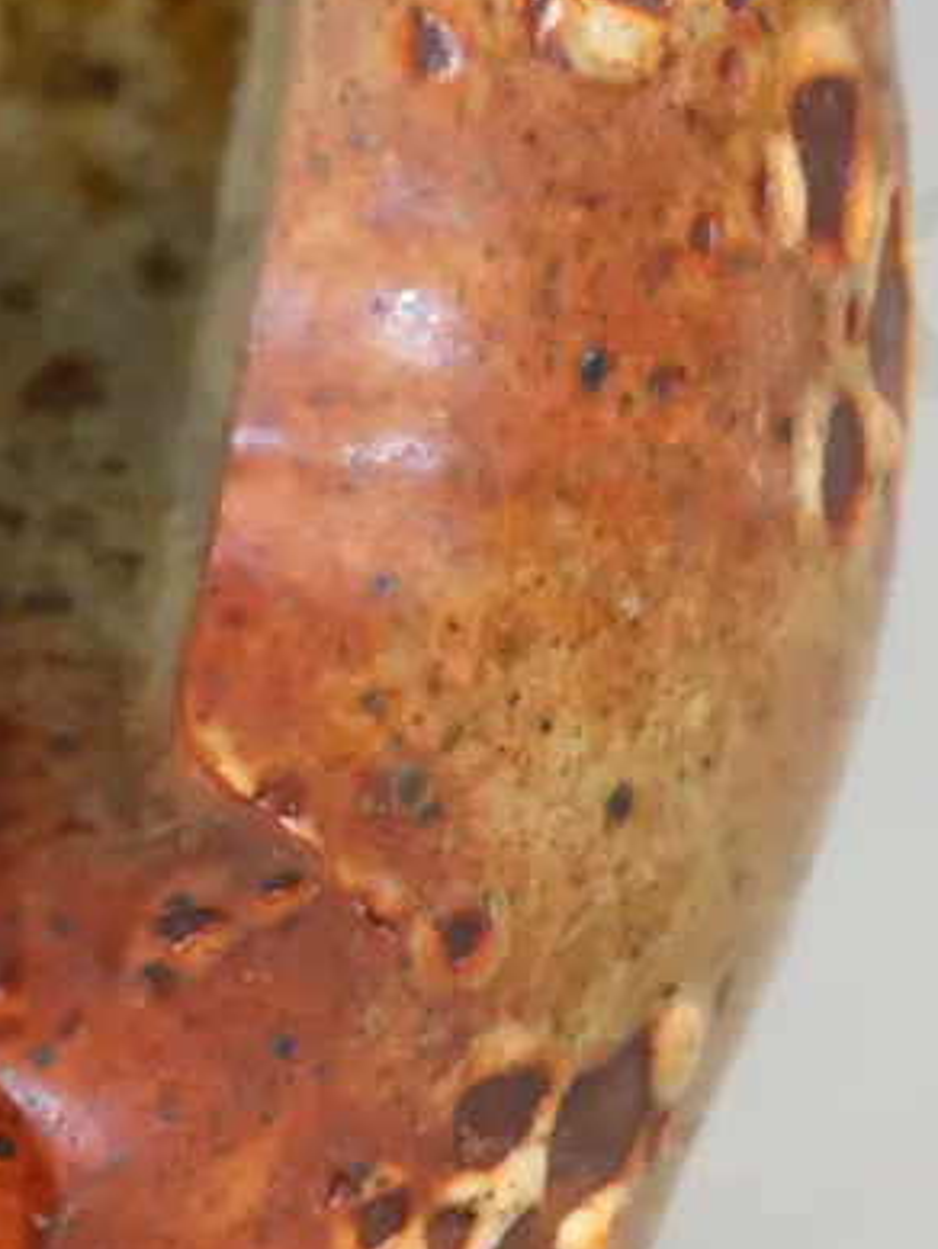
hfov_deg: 10.2
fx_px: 5128
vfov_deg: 13.7
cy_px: 1188
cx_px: -267
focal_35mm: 142
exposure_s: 1/100
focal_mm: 27
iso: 3200
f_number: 5.6
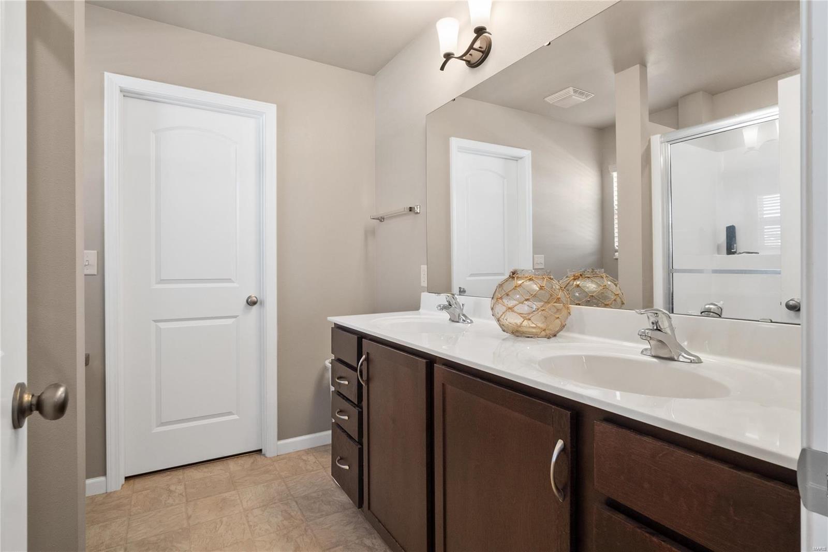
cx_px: 414
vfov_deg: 67.4
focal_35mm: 18
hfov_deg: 90.0
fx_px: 414
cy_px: 276
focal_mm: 9
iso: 400
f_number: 8
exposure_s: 1/6
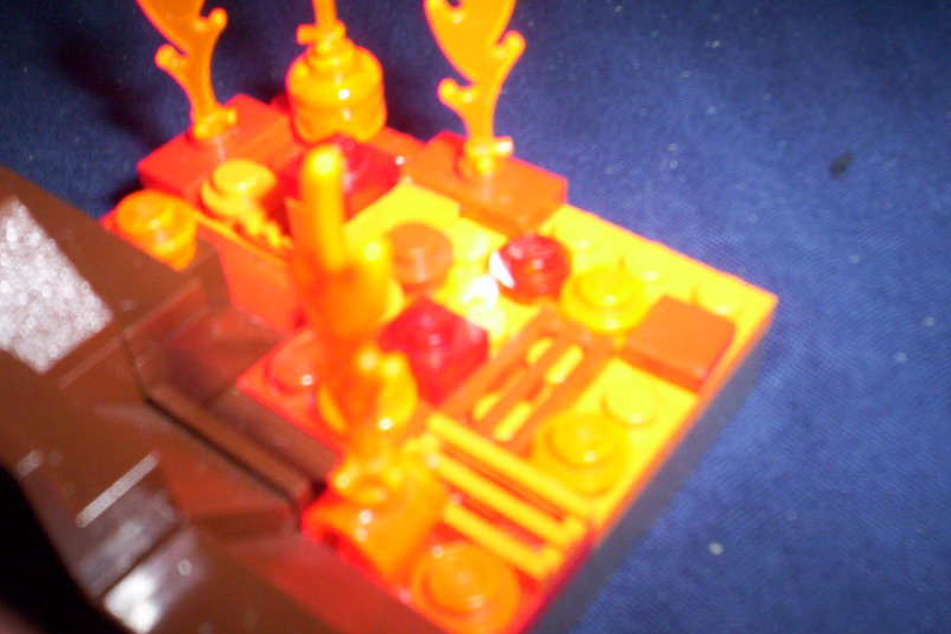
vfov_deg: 33.4
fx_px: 1057
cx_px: 472
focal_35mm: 40
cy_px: 335
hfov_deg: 48.5
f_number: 4.5
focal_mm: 4.99
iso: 140
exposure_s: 1/60
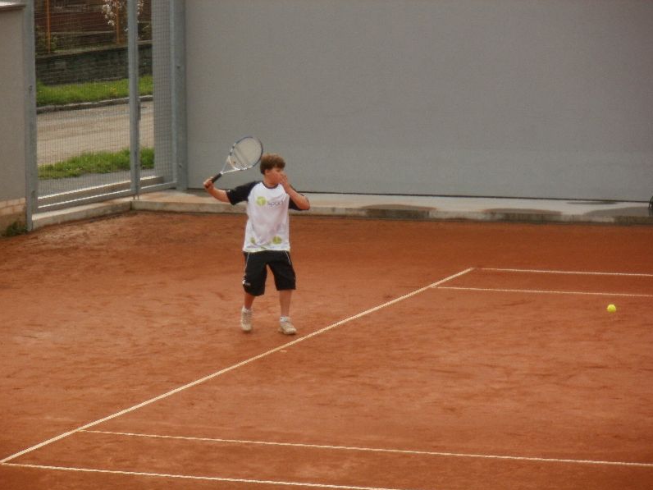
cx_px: 326
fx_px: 3414
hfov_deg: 10.9
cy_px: 245
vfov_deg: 8.2
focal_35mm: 181
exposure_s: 1/500
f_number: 5.6
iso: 200
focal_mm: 31.5
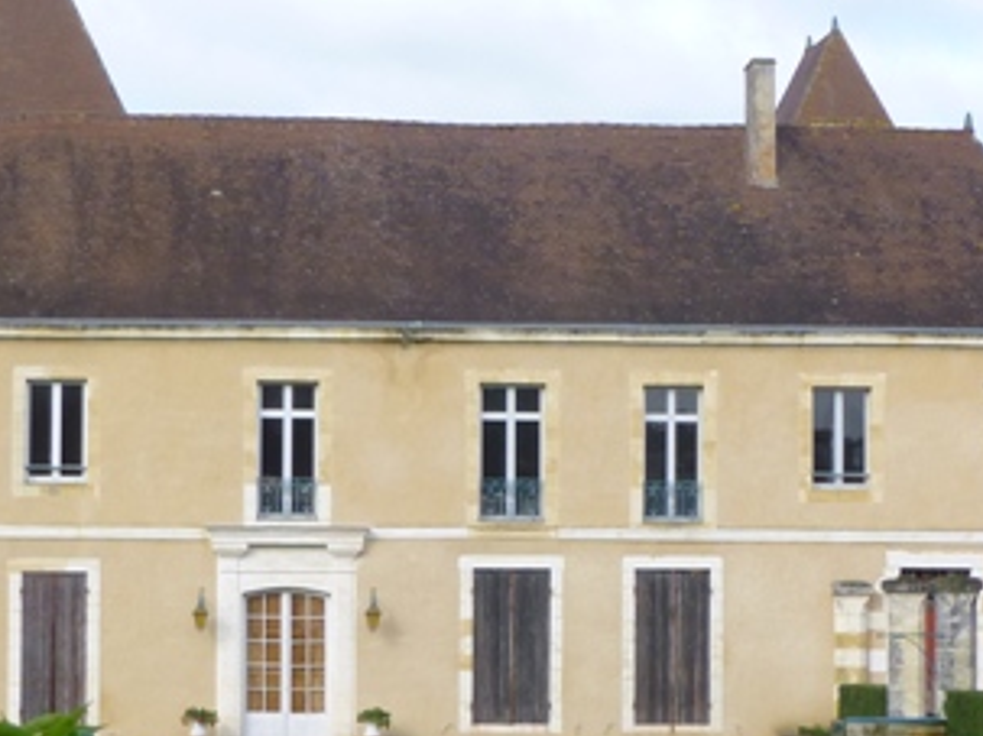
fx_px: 2924
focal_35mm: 103
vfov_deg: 14.3
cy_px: 503
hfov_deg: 19.1
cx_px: 431
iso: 100
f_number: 3.7
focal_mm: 6.9
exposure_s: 1/320
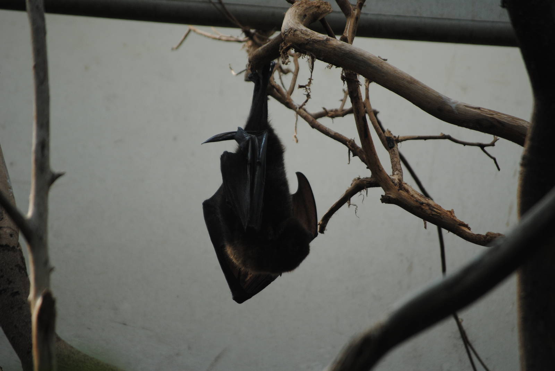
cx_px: 278
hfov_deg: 6.9
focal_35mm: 300
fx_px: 4630
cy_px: 186
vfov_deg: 4.6
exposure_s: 1/500
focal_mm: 200
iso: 280
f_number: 5.6
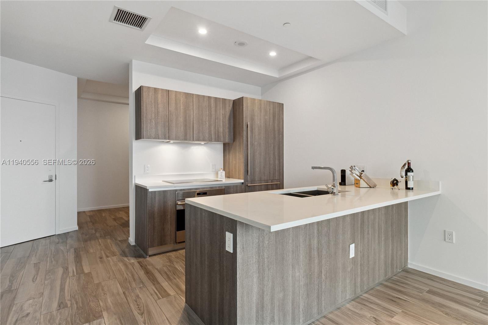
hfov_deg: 90.0
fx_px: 244
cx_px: 244
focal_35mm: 18
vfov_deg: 67.4
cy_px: 162
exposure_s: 1/30
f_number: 6.3
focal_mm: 12
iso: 640
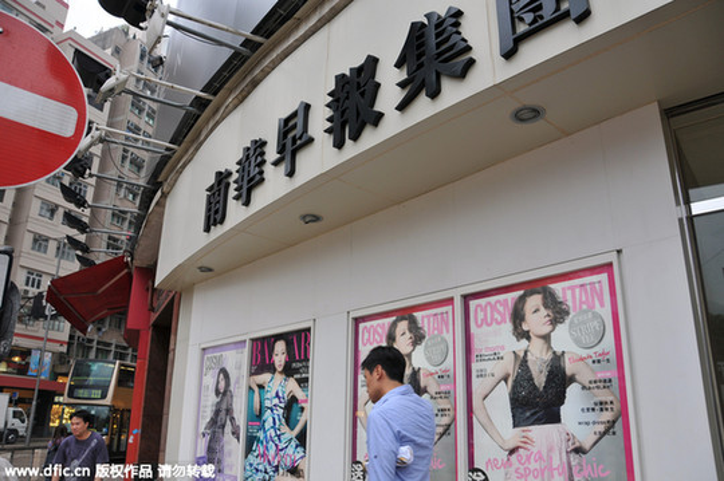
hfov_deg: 67.4
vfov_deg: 47.8
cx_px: 362
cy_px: 240
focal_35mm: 27
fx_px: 542
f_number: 5
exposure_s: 1/100
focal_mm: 18
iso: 200
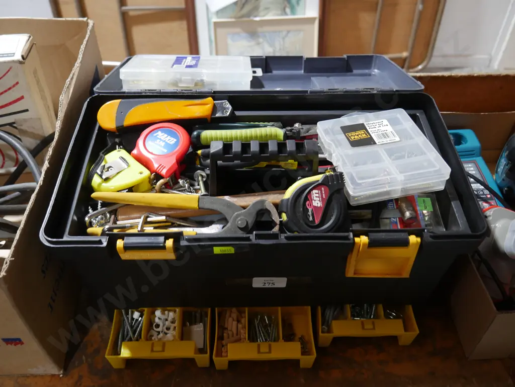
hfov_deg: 56.8
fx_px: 476
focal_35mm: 32
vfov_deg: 44.2
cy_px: 194
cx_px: 258
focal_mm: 16
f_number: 3.6
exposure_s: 1/60
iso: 800
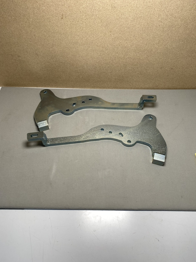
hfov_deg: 53.1
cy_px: 131
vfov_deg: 67.3
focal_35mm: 26
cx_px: 98
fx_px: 196
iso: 32
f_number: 1.8
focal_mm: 4.25
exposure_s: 1/100
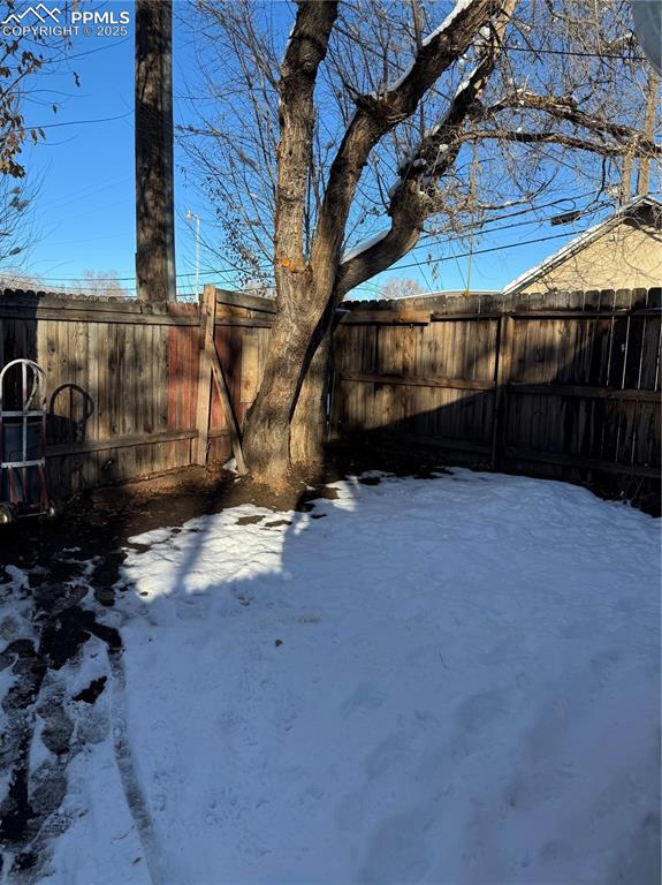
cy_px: 442
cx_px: 331
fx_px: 613
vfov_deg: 71.6
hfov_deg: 56.8
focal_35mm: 24
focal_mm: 6.76
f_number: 1.78
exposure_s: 1/2041
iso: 80
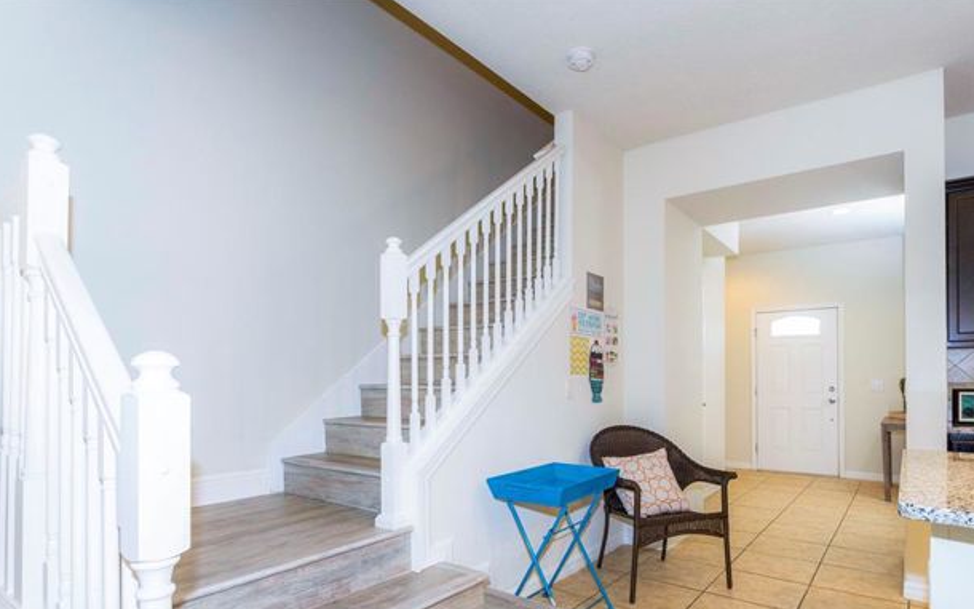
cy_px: 370
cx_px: 515
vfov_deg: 59.1
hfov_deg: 85.0
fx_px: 531
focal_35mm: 20
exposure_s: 1/25
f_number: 11
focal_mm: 17
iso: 1250
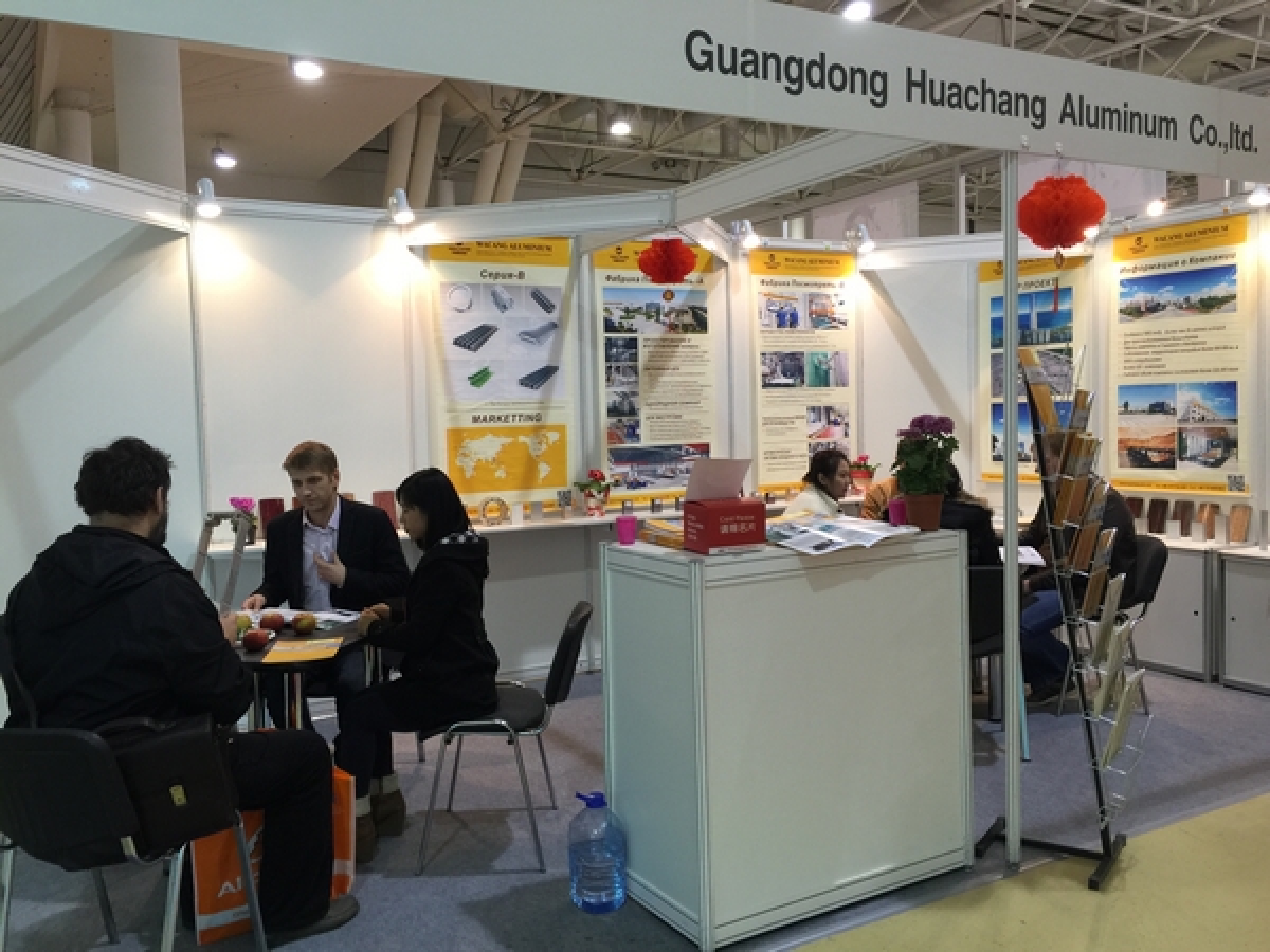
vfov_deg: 48.2
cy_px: 476
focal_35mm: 29
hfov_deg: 61.7
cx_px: 635
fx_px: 1064
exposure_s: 1/17
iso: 40
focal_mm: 4.15
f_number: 2.2
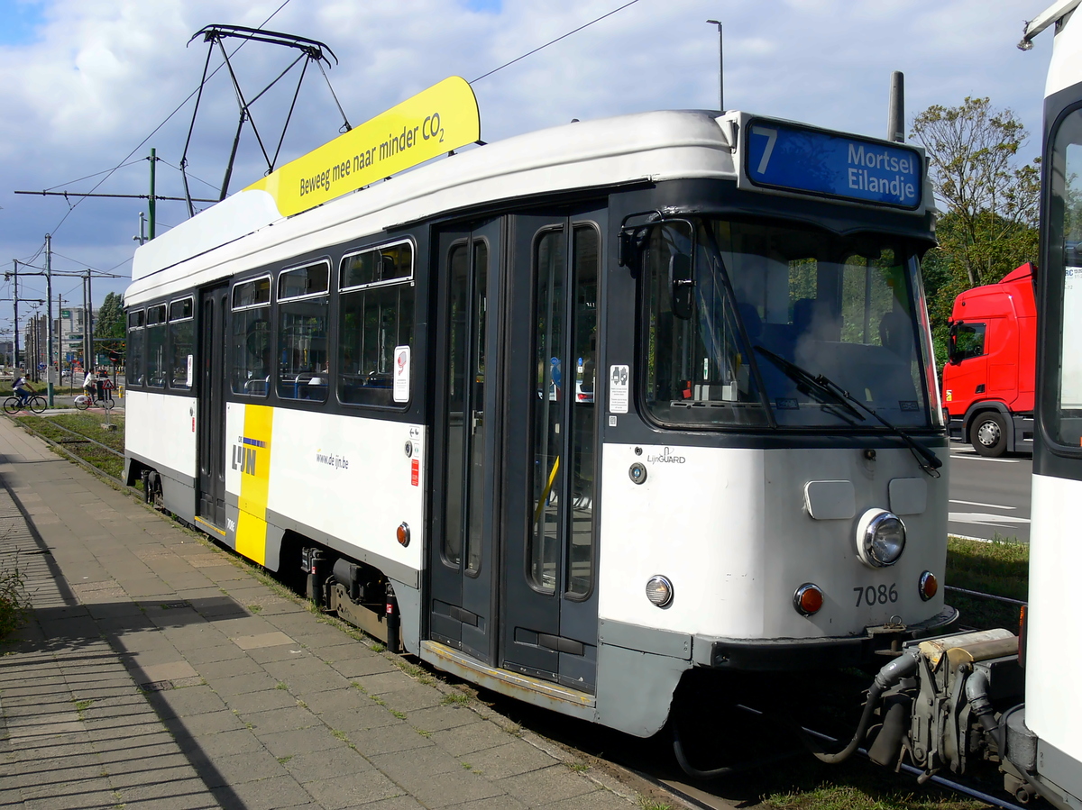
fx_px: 1094
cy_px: 405
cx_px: 541
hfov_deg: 52.6
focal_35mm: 35
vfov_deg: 40.7
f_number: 4.5
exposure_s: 1/640
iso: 80
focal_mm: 7.4
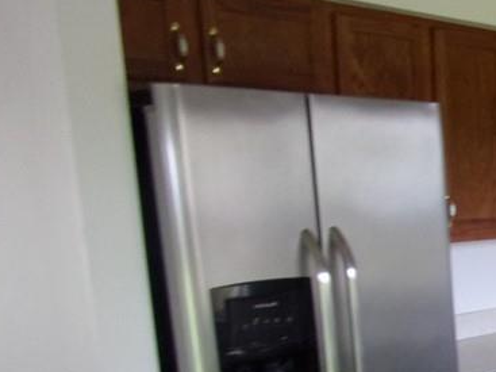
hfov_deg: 24.5
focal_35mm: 67
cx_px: 677
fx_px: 960
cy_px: 400
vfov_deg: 20.9
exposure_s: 1/34
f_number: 3.3
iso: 159
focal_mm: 4.3
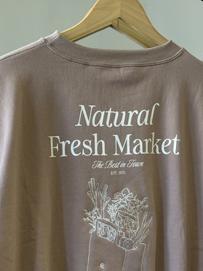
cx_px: 103
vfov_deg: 24.6
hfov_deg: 18.7
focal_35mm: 79
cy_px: 172
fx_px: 618
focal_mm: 5.96
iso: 64
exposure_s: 1/50
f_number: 1.6
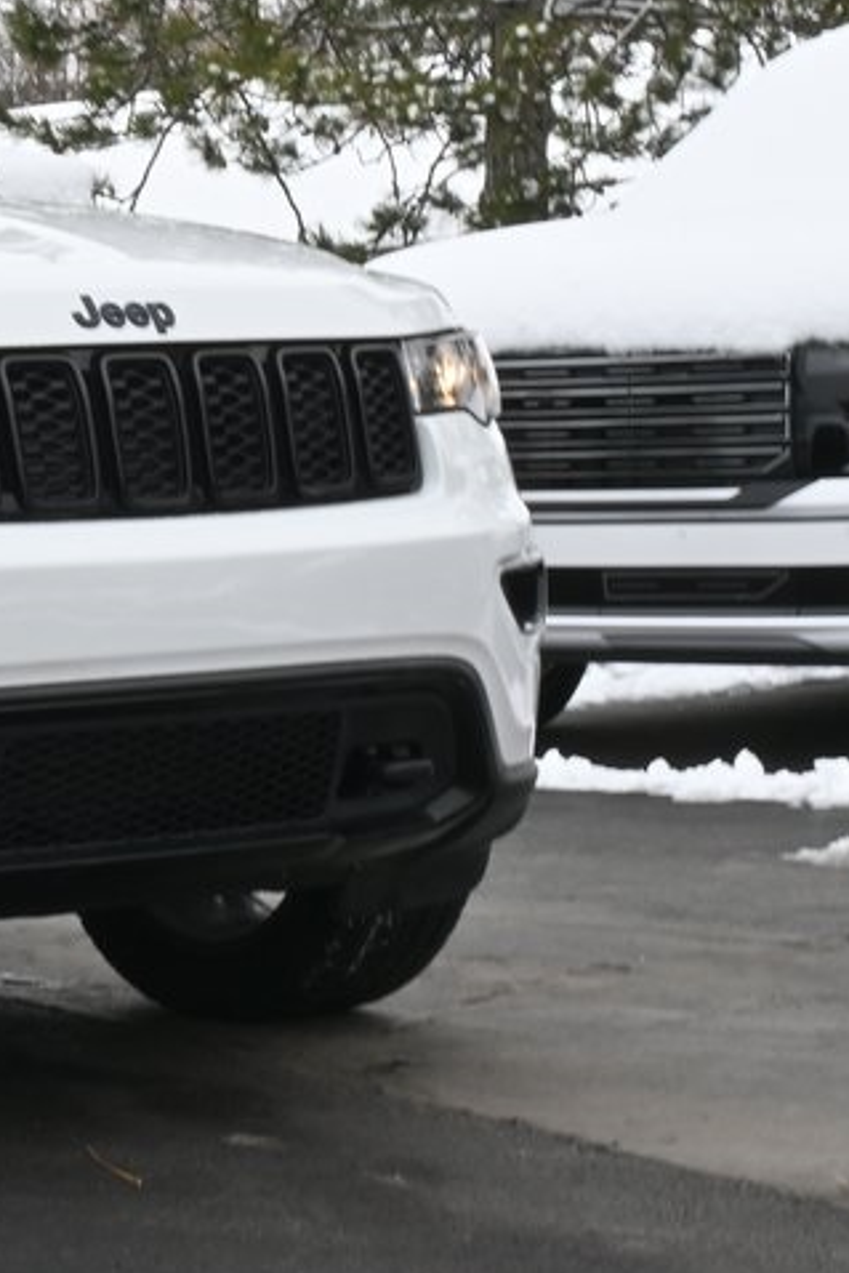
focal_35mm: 122
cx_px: -484
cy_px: 470
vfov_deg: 16.8
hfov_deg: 10.8
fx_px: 4312
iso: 100
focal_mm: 38
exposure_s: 1/8
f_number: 25
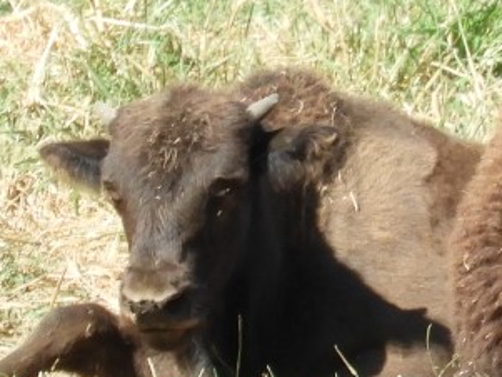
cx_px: 639
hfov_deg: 0.8
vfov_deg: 0.6
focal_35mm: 2627
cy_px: -92
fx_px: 38112
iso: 160
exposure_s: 1/250
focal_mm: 98.5
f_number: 5.6
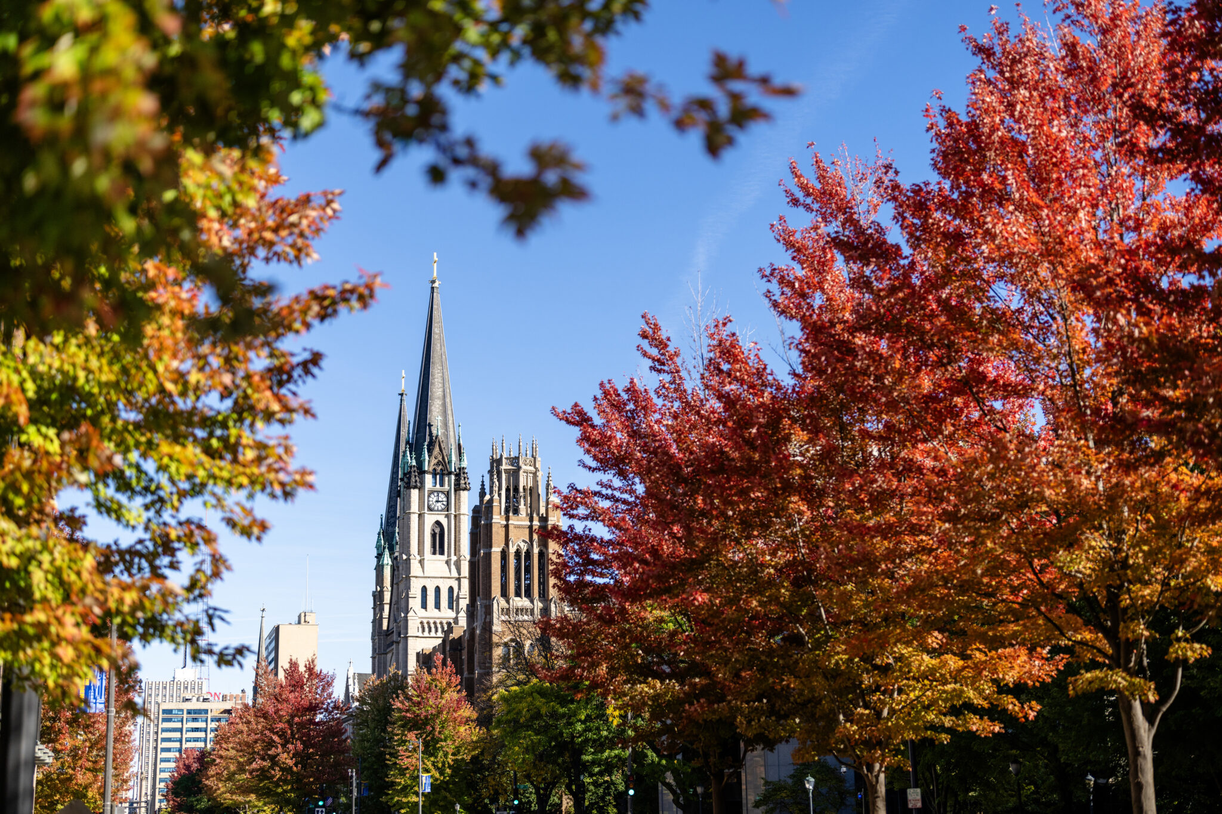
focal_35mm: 50
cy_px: 407
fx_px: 1697
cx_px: 611
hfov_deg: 39.6
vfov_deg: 27.0
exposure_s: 1/8000
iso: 100
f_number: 1.2
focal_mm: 50
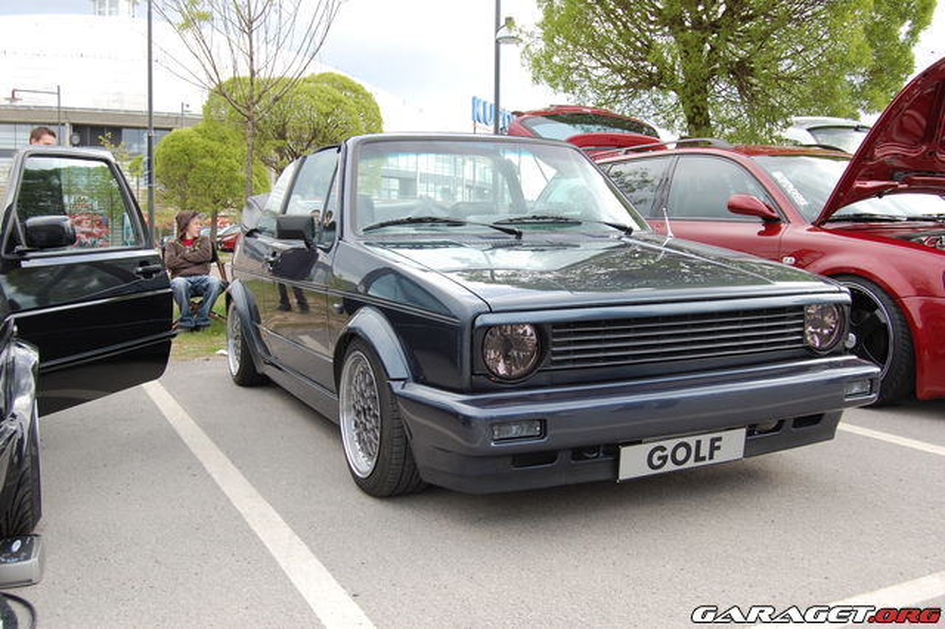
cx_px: 472
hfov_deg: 55.1
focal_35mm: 34
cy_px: 314
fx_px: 905
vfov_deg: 38.3
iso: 200
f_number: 6.3
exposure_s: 1/160
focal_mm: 23
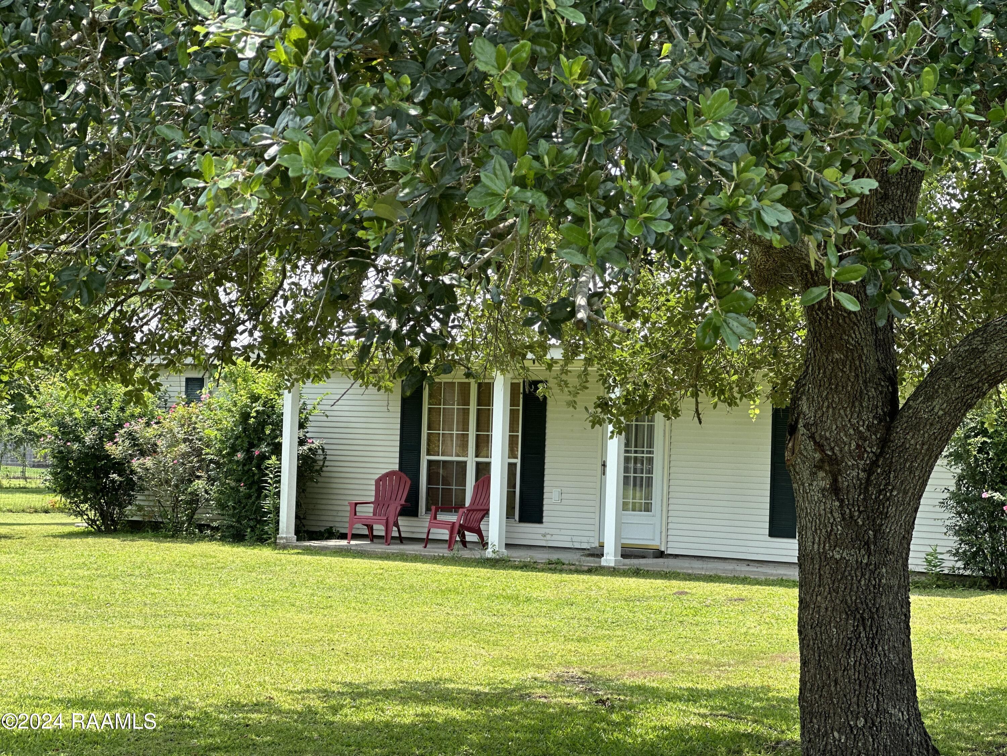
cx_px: 504
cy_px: 378
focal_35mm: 77
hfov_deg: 25.3
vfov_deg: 19.1
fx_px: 2240
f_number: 2.8
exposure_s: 1/184
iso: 25
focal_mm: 9
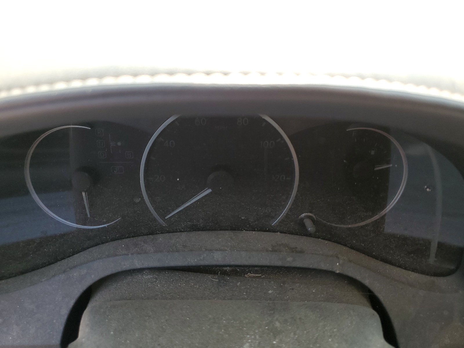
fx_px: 349
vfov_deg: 53.1
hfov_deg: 67.3
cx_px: 232
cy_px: 174
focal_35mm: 26
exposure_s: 1/250
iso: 50
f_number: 1.5
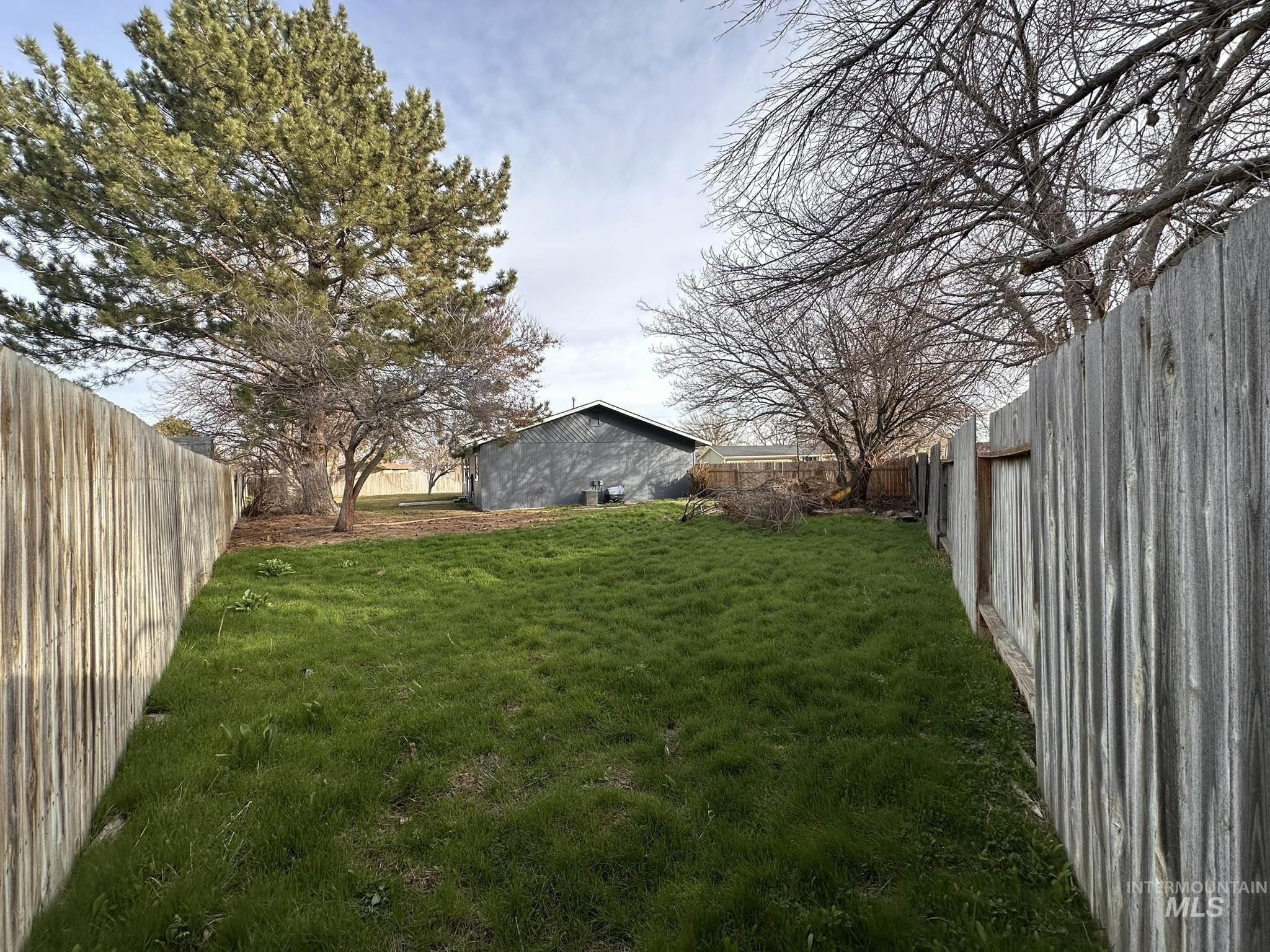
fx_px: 514
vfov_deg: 85.7
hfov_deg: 102.1
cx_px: 635
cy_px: 476
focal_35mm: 14
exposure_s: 1/504
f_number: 2.2
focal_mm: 2.22
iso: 40
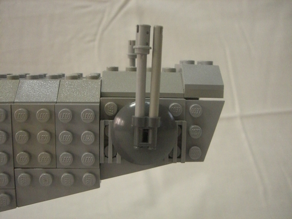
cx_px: 146
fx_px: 321
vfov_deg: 37.7
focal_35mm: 38
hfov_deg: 49.0
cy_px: 110
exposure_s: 1/80
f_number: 2.7
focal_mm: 6.2
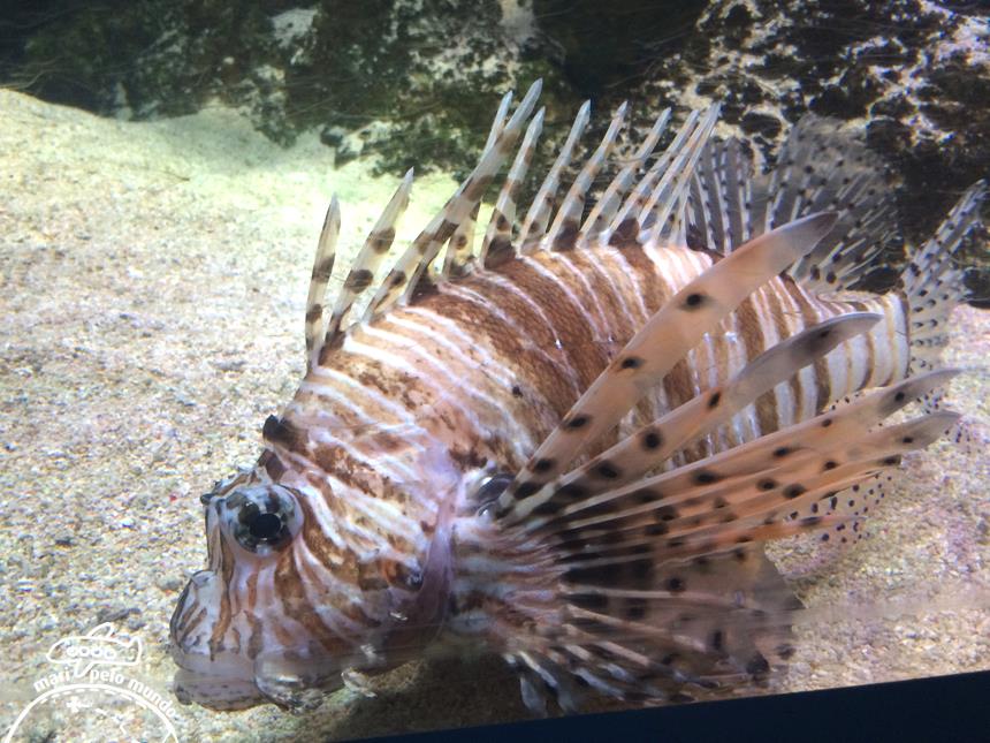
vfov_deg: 48.2
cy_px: 372
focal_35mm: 29
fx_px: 829
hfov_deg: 61.7
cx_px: 495
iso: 125
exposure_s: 1/33
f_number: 2.2
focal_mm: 4.15
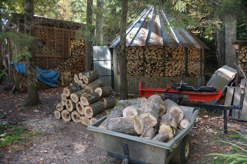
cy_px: 82
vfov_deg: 43.6
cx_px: 124
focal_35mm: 30
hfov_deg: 61.9
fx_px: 206
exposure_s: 1/60
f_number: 4
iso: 320
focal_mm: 20
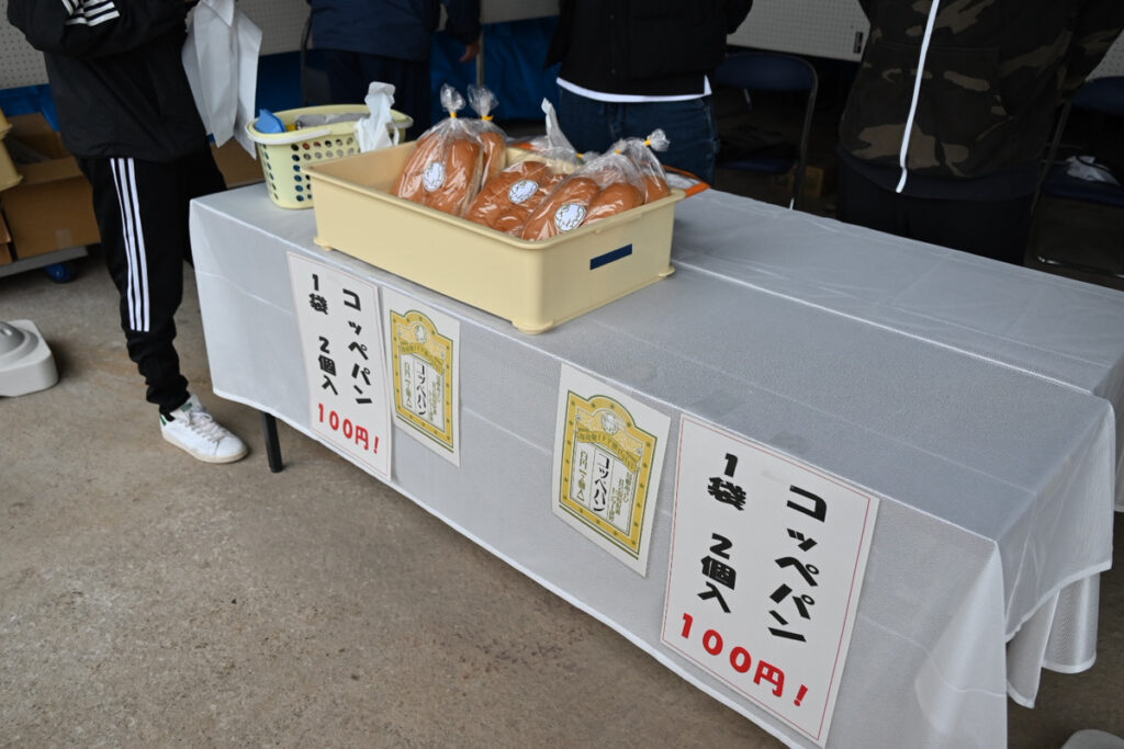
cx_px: 562
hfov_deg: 61.1
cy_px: 374
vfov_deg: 43.0
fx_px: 952
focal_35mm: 30
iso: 400
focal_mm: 30.5
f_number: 4.5
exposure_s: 1/125
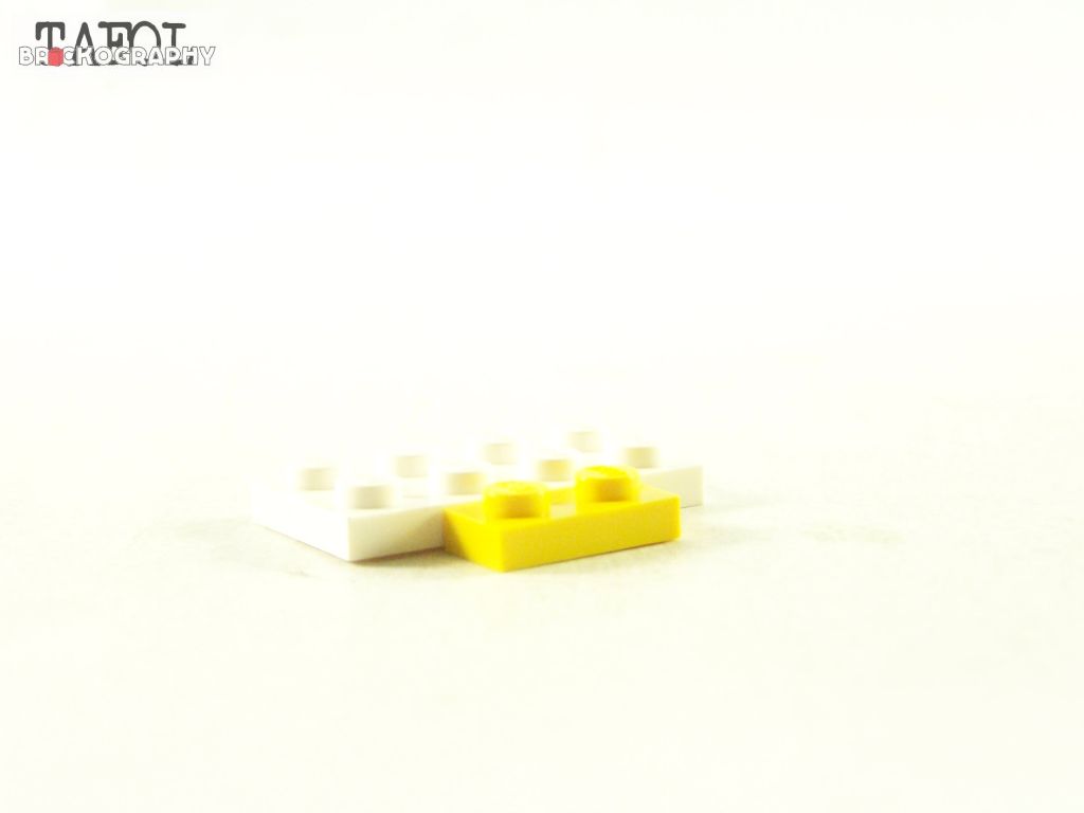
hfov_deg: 26.0
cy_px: 406
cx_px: 542
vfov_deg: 19.6
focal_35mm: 75
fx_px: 2349
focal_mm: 12.4
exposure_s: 1/60
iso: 400
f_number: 3.2
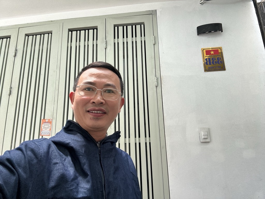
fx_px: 176
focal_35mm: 23
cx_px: 132
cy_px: 100
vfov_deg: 58.9
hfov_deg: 73.9
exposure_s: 1/50
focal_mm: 2.69
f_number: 1.9
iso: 100
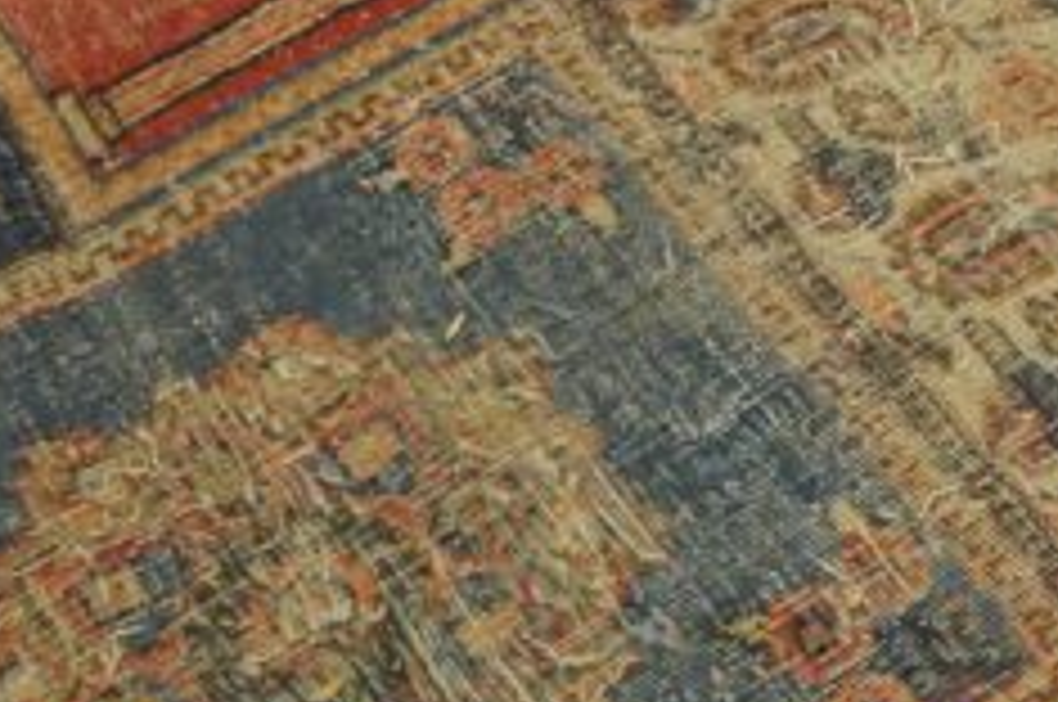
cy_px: 227
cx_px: 968
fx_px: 2025
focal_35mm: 69
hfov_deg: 28.1
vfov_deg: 19.6
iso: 1000
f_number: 4
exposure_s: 1/60
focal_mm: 18
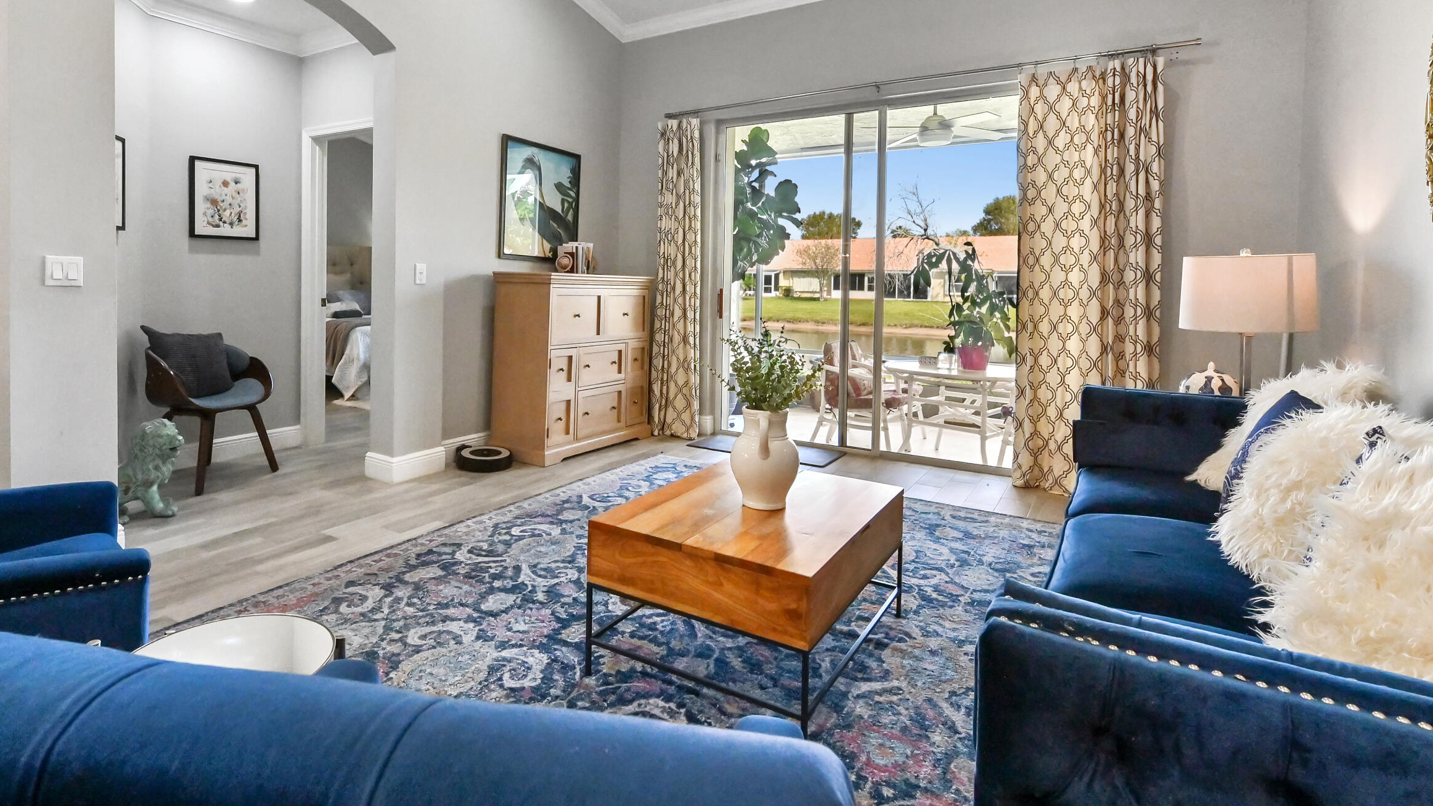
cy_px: 295
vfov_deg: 57.5
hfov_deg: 89.3
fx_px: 722
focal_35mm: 19
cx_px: 645
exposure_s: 1/125
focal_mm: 14
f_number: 11
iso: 2000
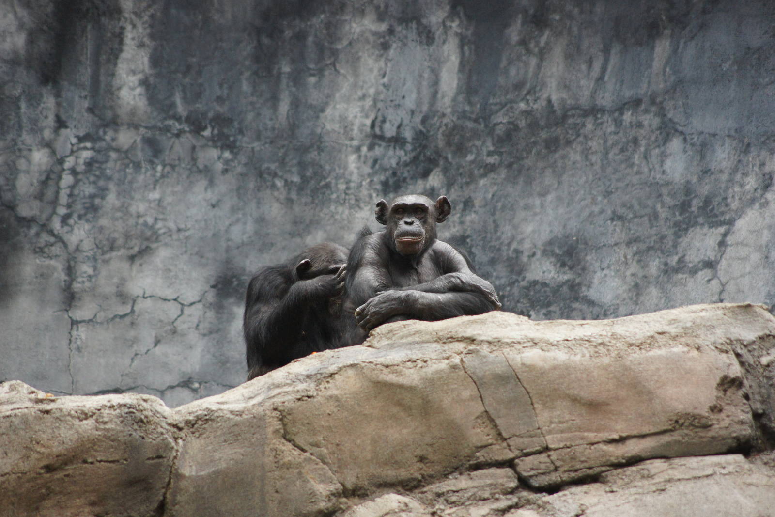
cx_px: 388
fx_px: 6458
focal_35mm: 300
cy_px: 258
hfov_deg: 6.9
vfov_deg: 4.6
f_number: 5.6
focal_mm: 200
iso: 1250
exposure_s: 1/500
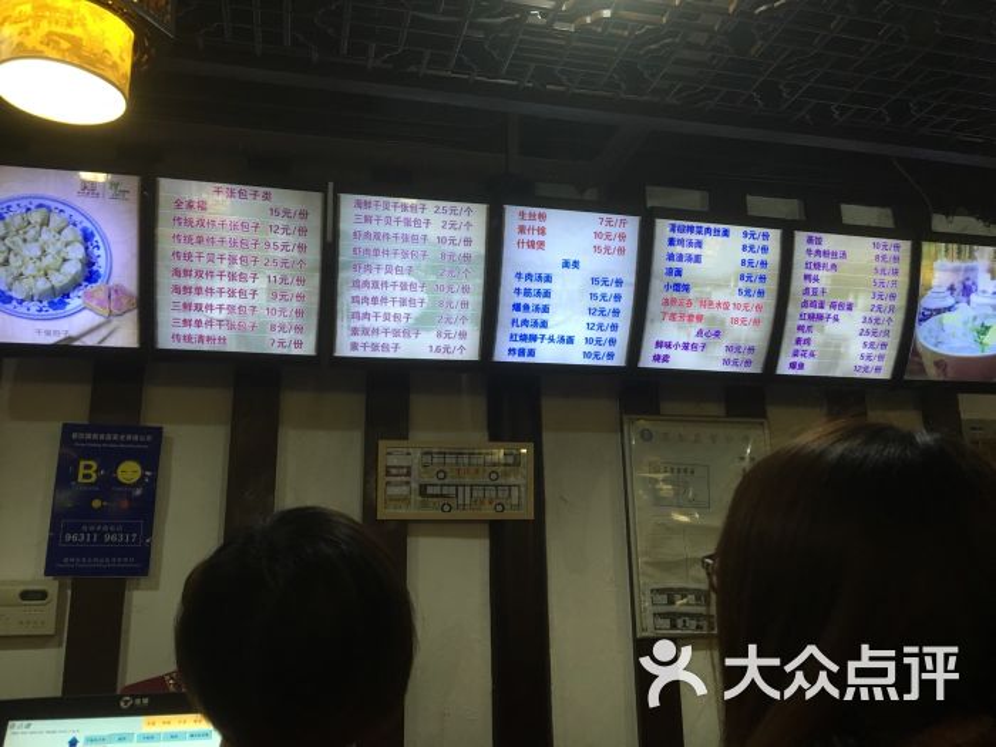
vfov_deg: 48.2
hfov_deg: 61.7
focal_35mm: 29
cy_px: 374
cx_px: 498
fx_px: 834
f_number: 2.2
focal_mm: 4.15
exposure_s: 1/17
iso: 50
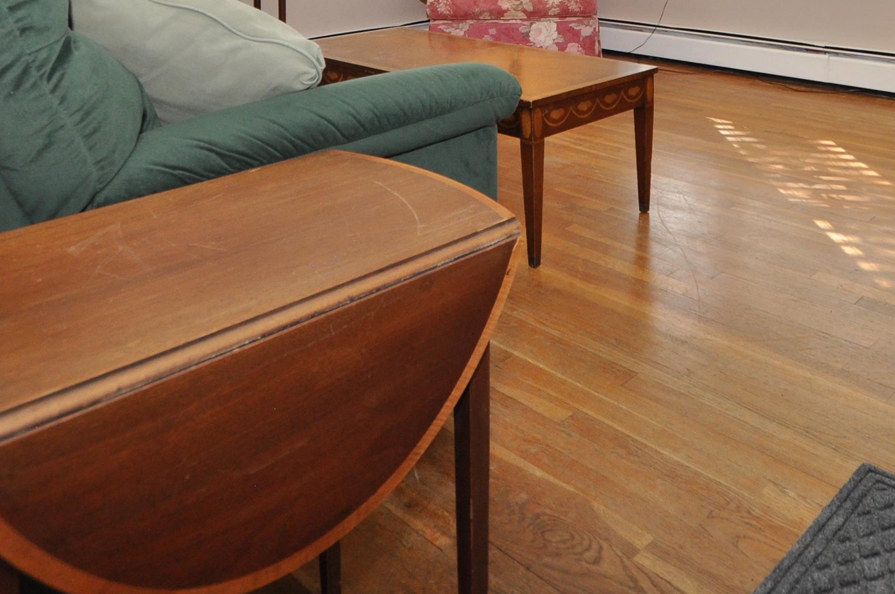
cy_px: -53
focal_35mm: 33
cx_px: 523
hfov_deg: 57.0
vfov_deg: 34.6
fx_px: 819
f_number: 4
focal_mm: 10
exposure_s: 1/60
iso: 640
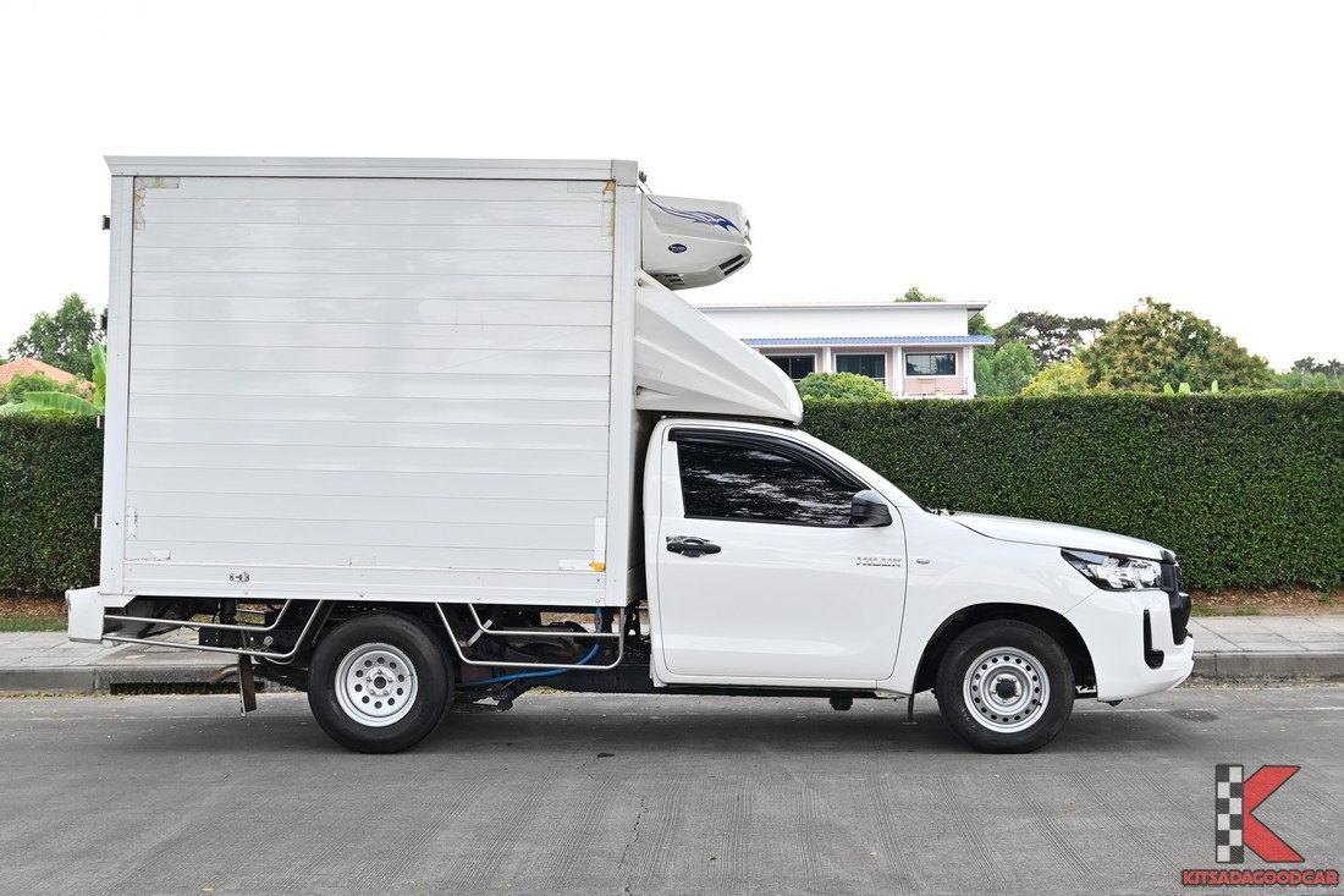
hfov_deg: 38.9
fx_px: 1904
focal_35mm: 51
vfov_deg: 26.5
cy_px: 448
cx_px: 672
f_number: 6.7
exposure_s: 1/45
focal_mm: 34
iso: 200
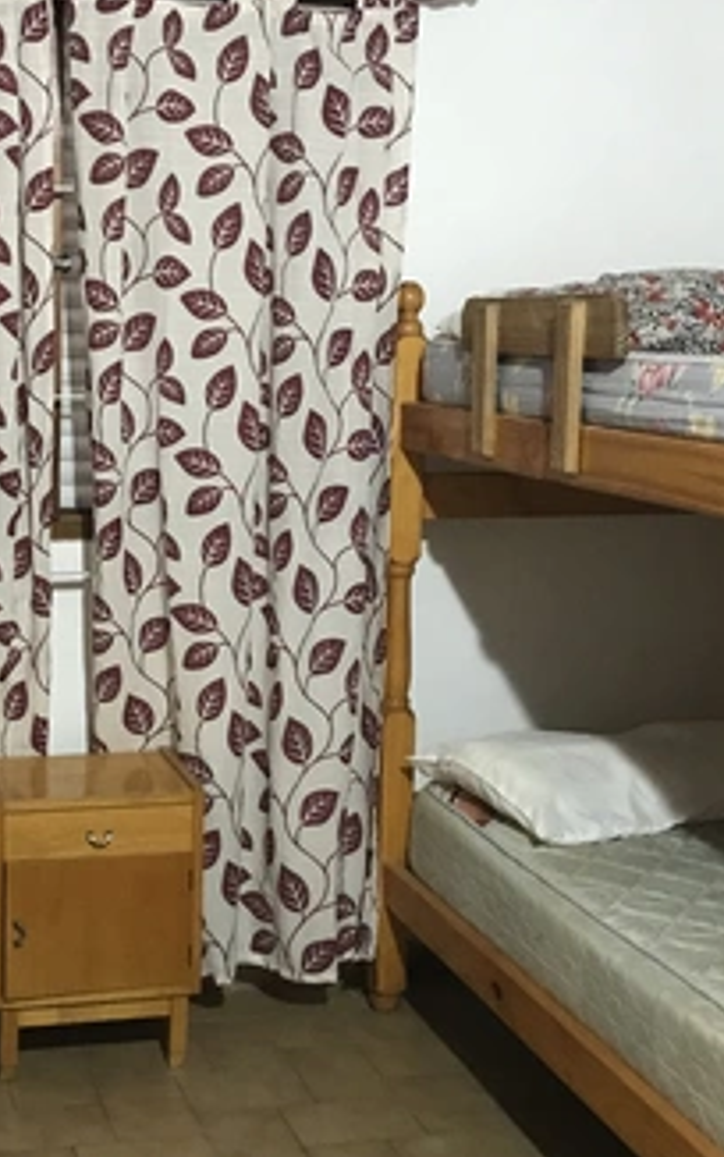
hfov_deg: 31.2
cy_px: 575
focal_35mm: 40
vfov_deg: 49.3
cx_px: 149
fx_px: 1262
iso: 100
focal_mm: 3.99
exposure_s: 1/14
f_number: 1.8
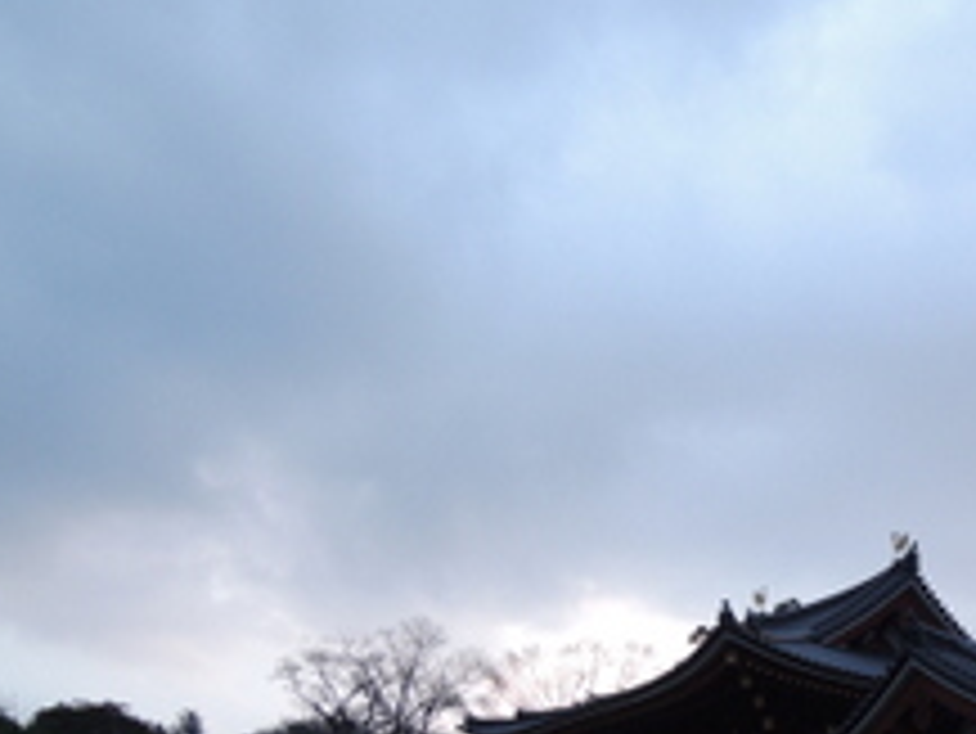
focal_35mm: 53
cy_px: 716
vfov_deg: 26.3
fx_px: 1495
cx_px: 936
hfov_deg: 33.6
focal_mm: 4.3
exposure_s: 1/30
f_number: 2.8
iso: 110
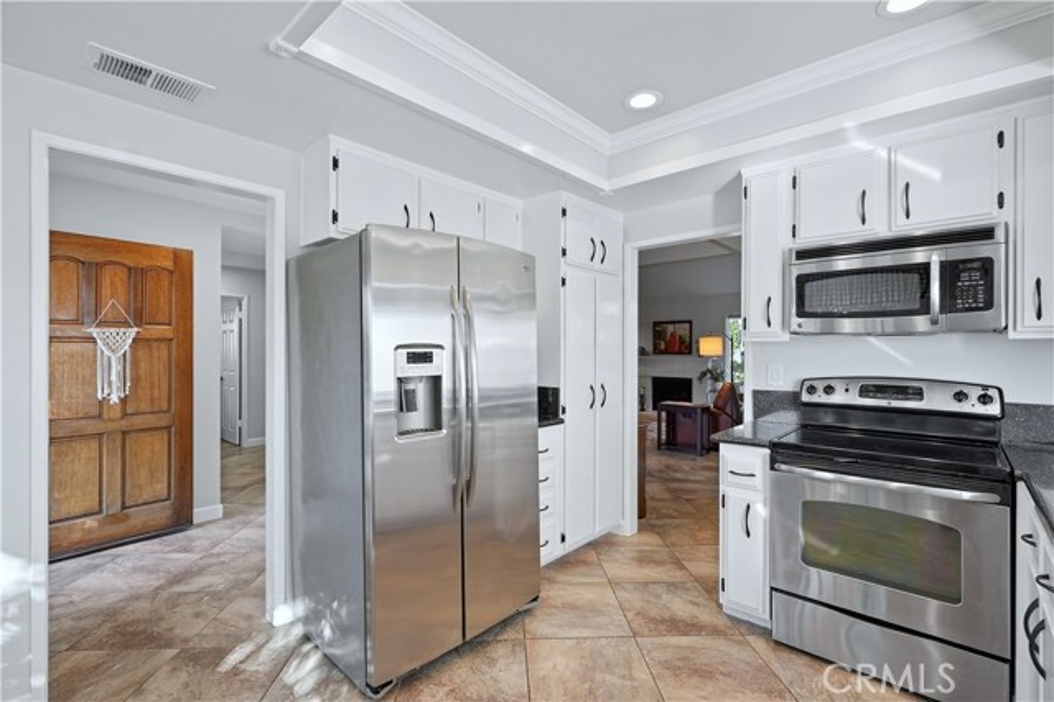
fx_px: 468
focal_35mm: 16
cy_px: 351
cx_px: 527
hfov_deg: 96.8
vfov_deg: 73.7
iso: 1000
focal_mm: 16
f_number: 5
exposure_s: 1/1600
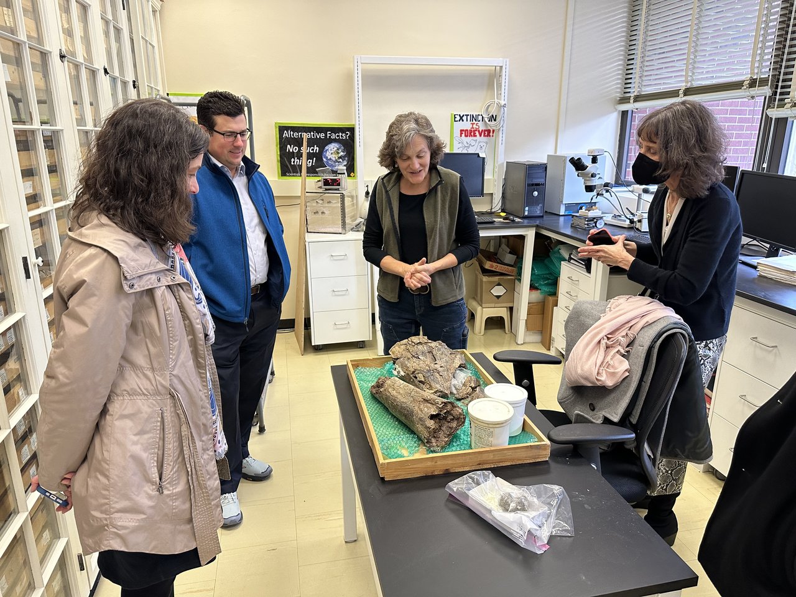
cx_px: 398
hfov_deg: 71.6
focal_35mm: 24
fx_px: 552
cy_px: 298
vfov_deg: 56.8
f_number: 1.78
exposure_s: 1/120
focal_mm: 6.86
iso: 200
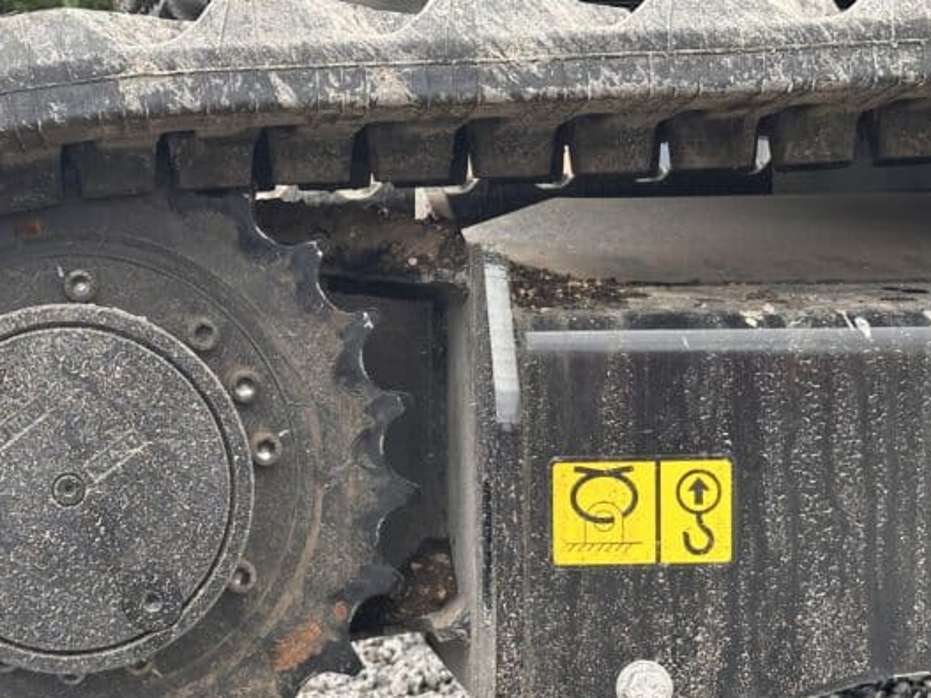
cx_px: 269
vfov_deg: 18.0
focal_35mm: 82
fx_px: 2205
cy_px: 441
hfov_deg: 23.7
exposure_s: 1/256
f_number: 1.78
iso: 64
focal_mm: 6.86
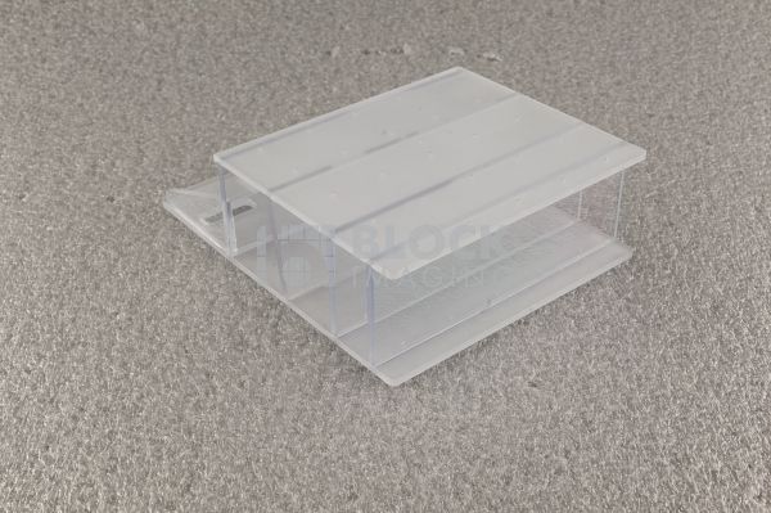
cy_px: 256
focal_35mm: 50
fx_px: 1070
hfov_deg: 39.6
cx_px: 386
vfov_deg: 26.9
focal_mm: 50
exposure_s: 1/160
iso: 1600
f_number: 13
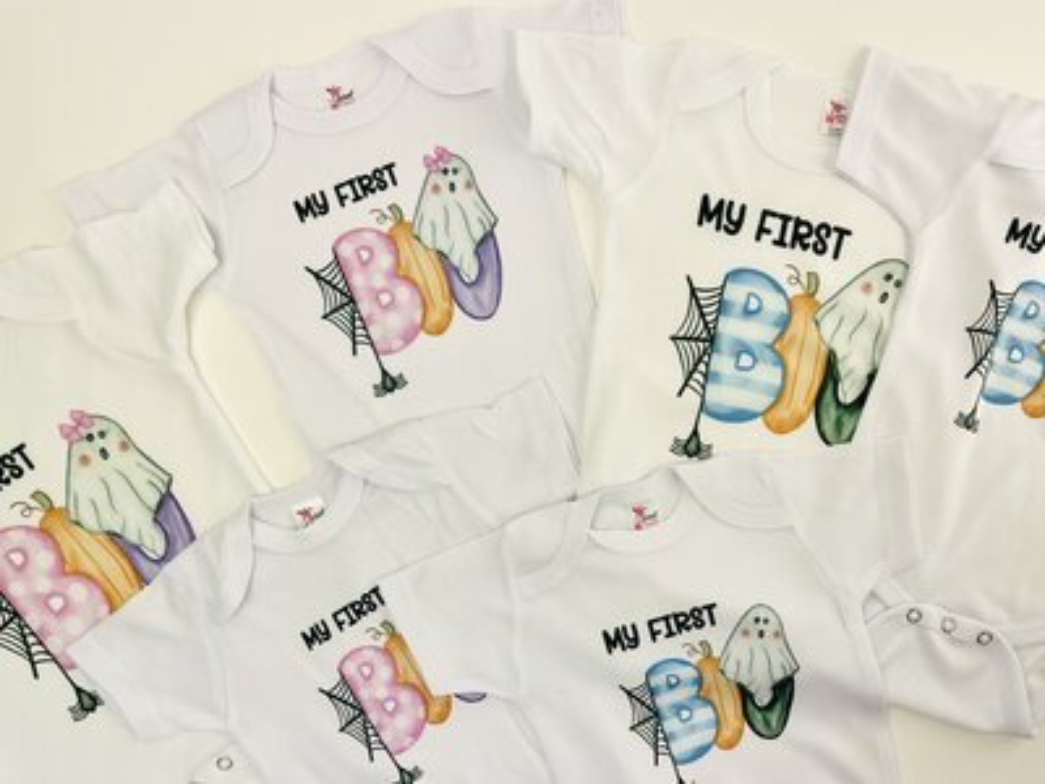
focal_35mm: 26
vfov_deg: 53.1
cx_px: 522
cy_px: 392
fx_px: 785
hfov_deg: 67.3
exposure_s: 1/332
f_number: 1.6
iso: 32
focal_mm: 4.2
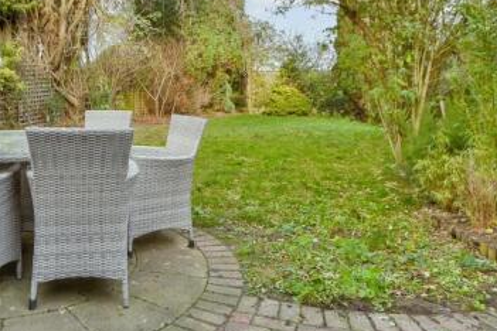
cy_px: 83
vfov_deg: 44.8
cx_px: 145
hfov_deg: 62.9
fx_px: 387
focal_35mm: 28
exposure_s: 1/125
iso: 500
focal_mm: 10
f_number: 5.6
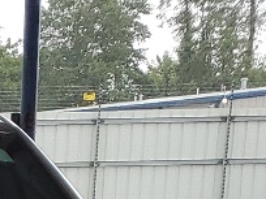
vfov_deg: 6.3
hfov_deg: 9.0
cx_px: -314
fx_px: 1568
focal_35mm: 204
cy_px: 726
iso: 50
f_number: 1.5
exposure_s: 1/175
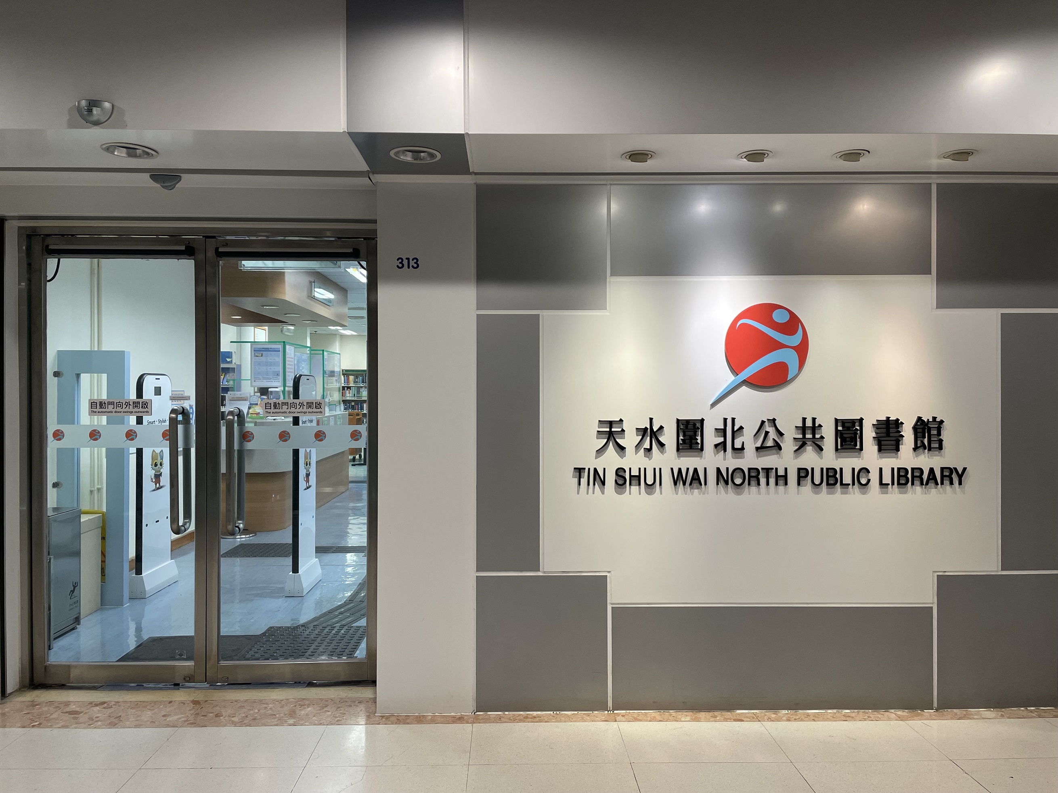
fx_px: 795
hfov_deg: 67.3
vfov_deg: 53.1
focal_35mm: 26
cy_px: 396
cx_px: 529
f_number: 1.6
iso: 100
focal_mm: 4.2
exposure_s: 1/100
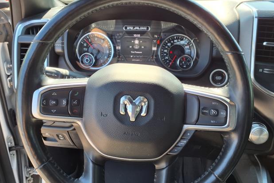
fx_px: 221
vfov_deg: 44.9
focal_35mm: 29
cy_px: 91
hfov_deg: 63.7
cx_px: 135
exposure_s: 1/139
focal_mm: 3.58
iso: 40
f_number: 1.9
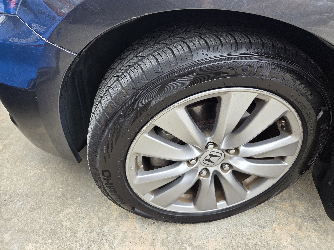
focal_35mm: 23
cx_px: 167
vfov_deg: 58.9
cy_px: 125
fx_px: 222
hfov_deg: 73.9
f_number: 1.8
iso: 64
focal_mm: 5.4
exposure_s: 1/359
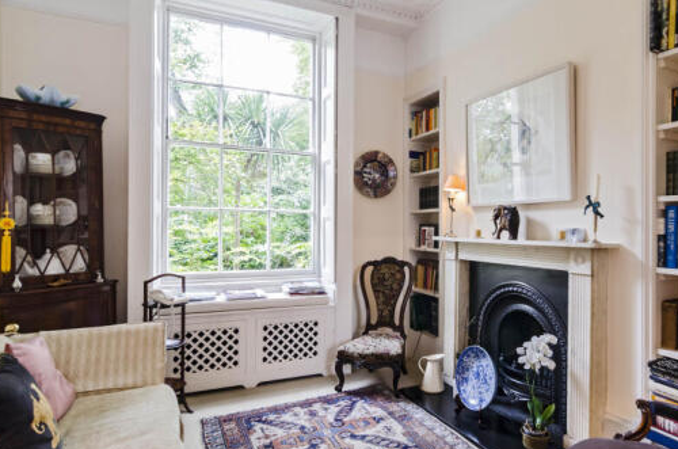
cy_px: 229
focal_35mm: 22
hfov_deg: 78.8
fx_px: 407
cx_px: 403
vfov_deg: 57.7
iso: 640
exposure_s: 1/13
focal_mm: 11
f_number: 8
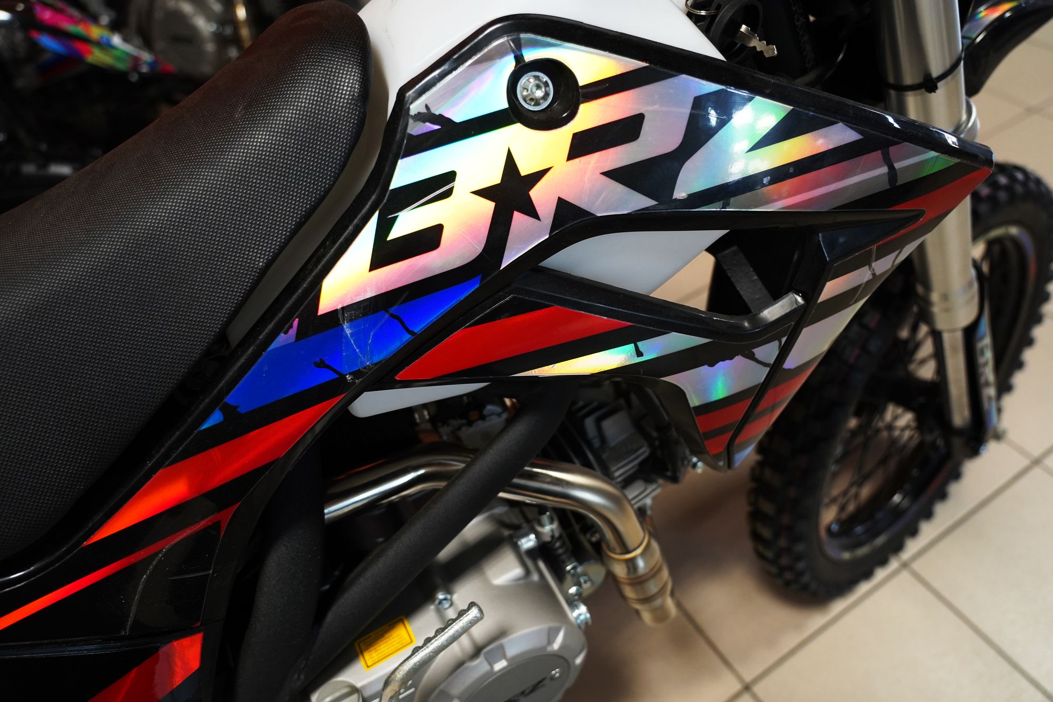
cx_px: 526
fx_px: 760
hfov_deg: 69.4
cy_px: 351
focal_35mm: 26
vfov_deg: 49.5
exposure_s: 1/60
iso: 2000
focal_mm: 26
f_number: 4
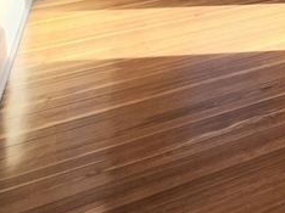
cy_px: -164
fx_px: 469
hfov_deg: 26.8
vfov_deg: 19.5
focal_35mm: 57
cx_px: 397
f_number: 2.2
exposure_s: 1/222
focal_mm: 1.74
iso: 40
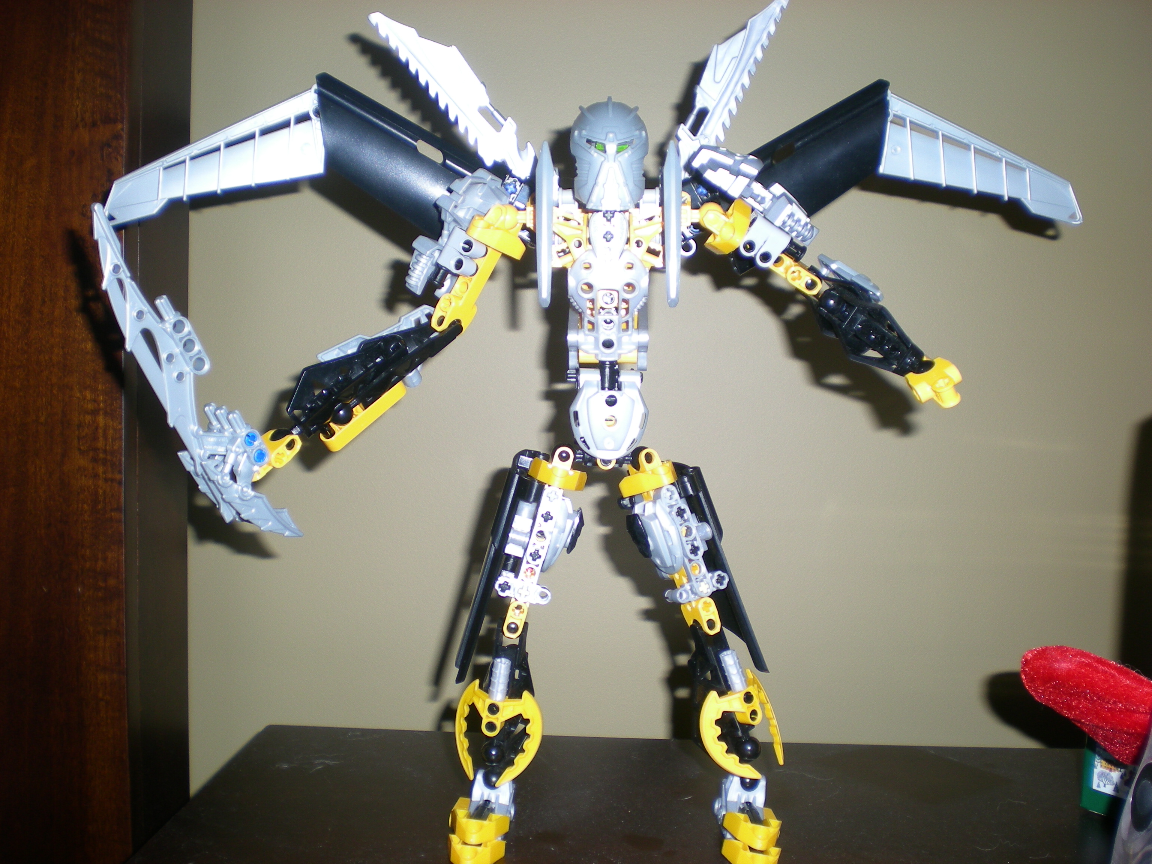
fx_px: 1265
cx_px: 576
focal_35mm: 38
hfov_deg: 49.0
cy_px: 432
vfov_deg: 37.7
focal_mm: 6.3
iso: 50
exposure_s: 1/60
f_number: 3.1
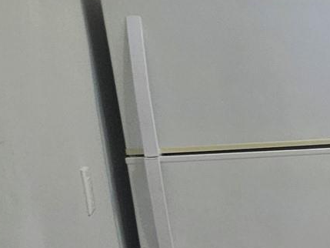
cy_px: 178
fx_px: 591
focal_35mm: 62
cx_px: 728
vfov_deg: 23.5
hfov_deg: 17.0
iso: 160
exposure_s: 1/60
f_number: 2.2
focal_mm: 2.2
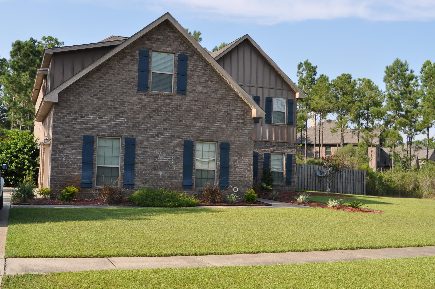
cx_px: 218
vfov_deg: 30.8
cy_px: 144
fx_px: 525
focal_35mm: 44
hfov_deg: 45.0
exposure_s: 1/320
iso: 200
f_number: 9
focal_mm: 29
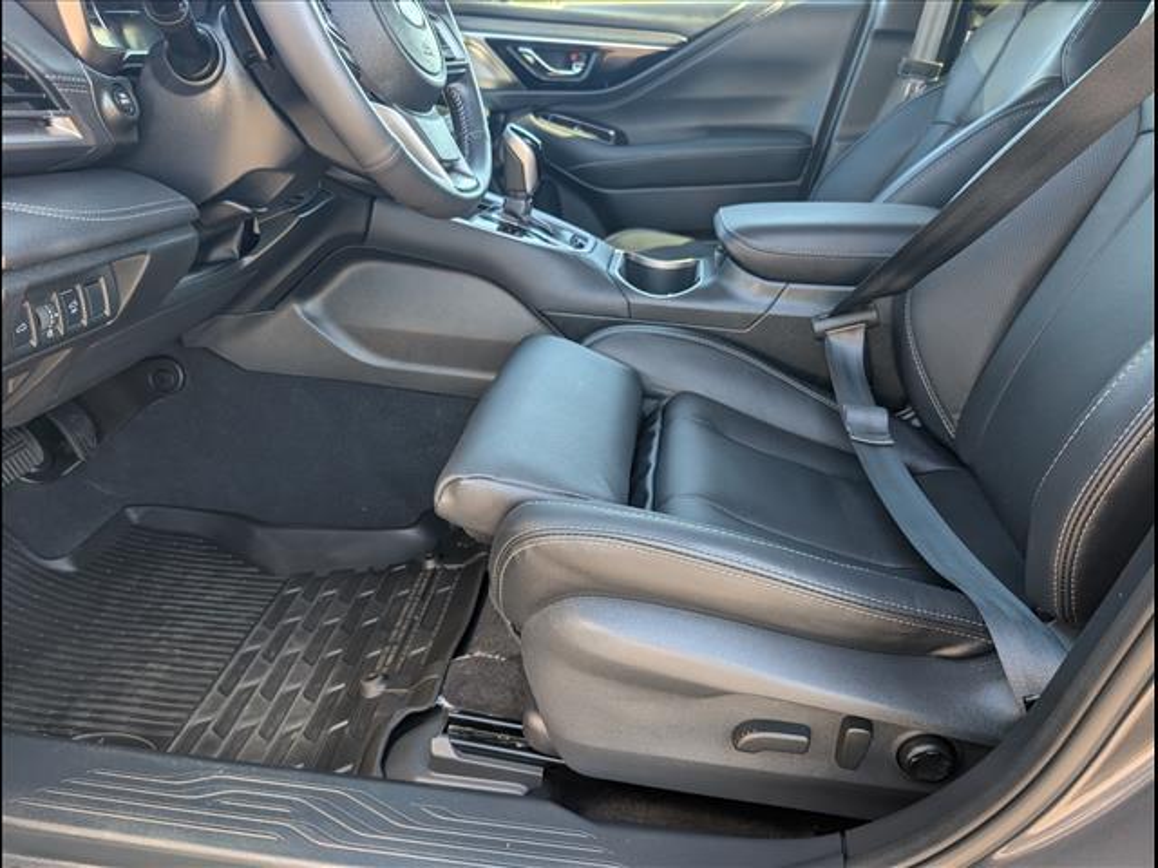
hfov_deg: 71.6
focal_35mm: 24
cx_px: 579
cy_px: 434
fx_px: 803
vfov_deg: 56.8
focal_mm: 6.9
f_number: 1.68
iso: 23
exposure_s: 1/213
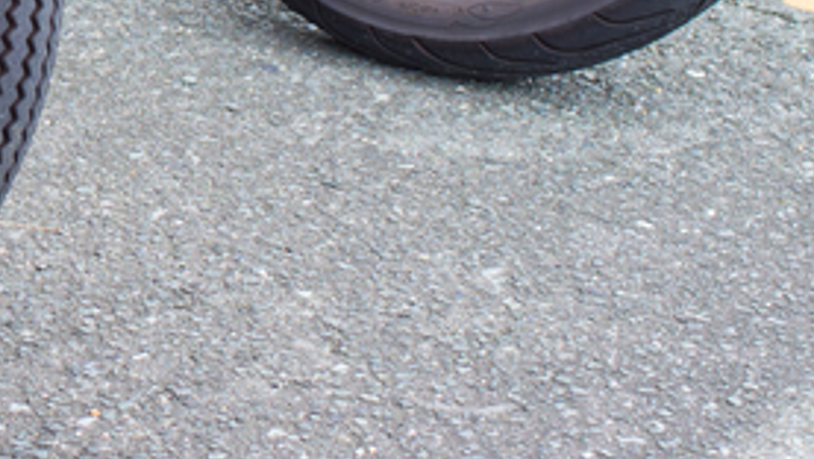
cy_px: -447
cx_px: -594
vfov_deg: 5.0
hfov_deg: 8.7
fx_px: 5144
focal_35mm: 238
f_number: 5.6
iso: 100
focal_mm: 35
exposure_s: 1/125
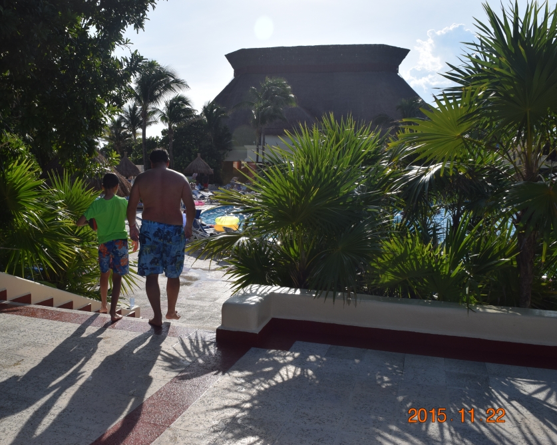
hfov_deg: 56.8
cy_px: 223
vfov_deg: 47.1
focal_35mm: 31
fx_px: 511
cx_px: 229
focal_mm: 18
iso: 200
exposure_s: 1/1000
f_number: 8
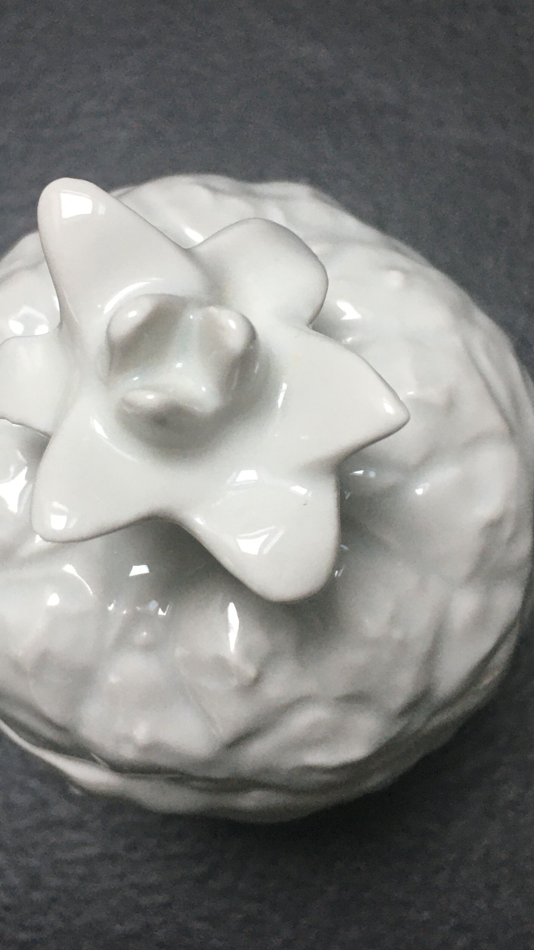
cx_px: 232
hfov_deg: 29.7
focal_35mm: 40
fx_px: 1007
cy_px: 430
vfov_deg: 50.4
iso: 125
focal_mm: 4.15
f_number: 2.2
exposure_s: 1/33
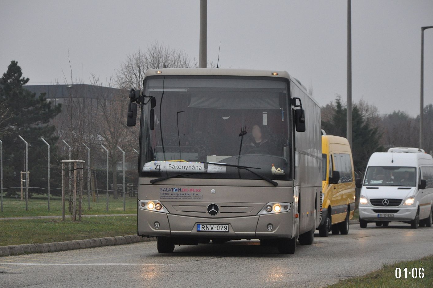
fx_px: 1906
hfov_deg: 13.0
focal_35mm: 159
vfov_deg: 8.7
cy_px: 144
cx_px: 217
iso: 1600
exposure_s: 1/400
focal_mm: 105
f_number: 5.6
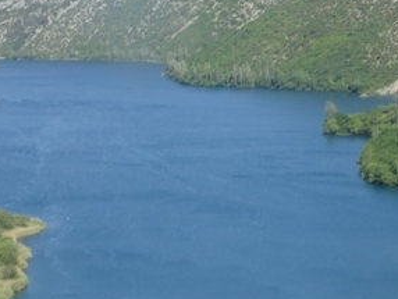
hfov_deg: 15.0
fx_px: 1507
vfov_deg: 11.3
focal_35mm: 131
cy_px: 130
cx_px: 230
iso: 80
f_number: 5
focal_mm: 12.87
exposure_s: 1/160
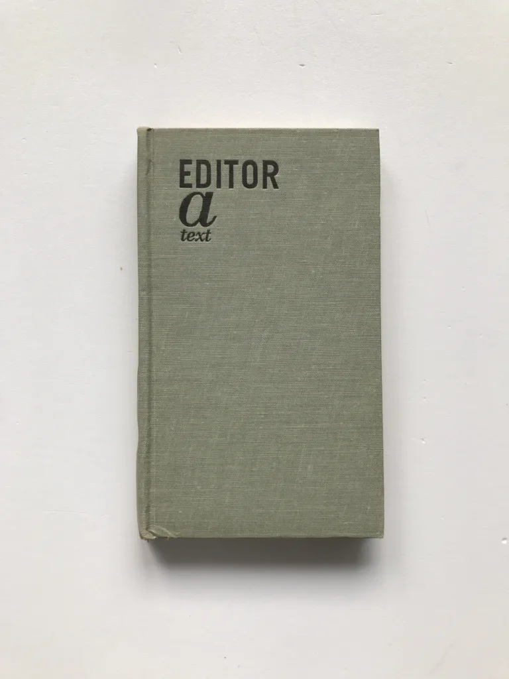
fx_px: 549
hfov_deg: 49.7
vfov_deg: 63.4
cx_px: 254
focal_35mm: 28
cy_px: 340
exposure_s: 1/100
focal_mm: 3.99
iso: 32
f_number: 1.8
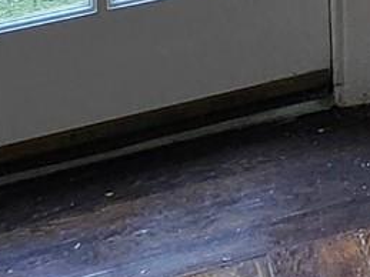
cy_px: -754
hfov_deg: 8.8
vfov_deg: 6.7
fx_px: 1944
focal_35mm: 182
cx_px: 1121
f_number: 1.8
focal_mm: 5.54
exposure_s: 1/120
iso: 640
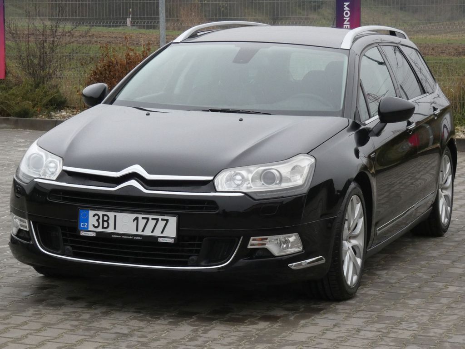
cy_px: 174
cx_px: 232
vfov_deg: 12.9
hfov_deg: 17.1
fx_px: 1545
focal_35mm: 115
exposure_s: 1/80
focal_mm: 20.5
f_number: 5.6
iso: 250
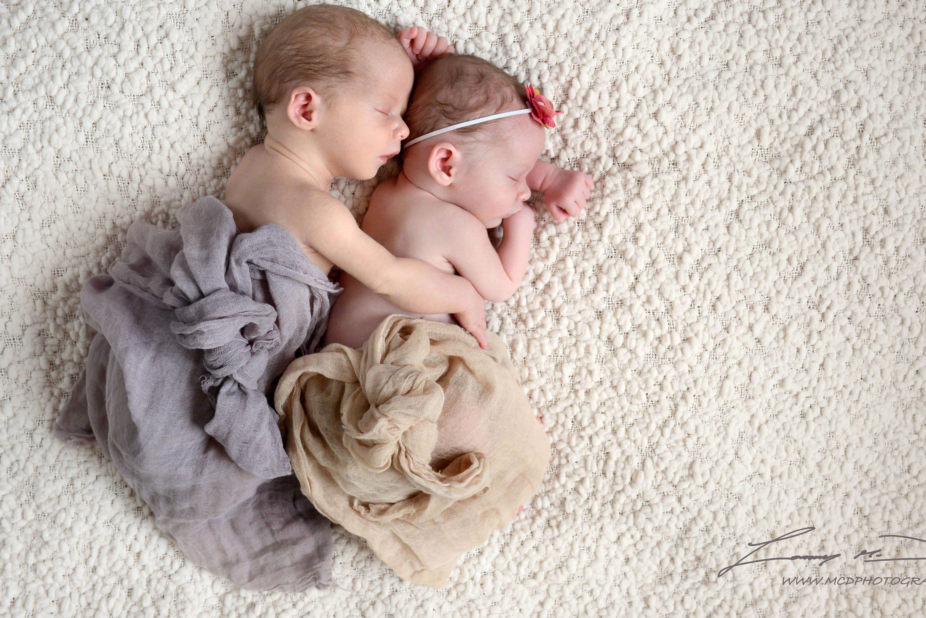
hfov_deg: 48.4
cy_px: 291
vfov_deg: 33.4
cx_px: 505
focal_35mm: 40
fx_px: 1029
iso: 1600
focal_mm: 35
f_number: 4.5
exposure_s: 1/50
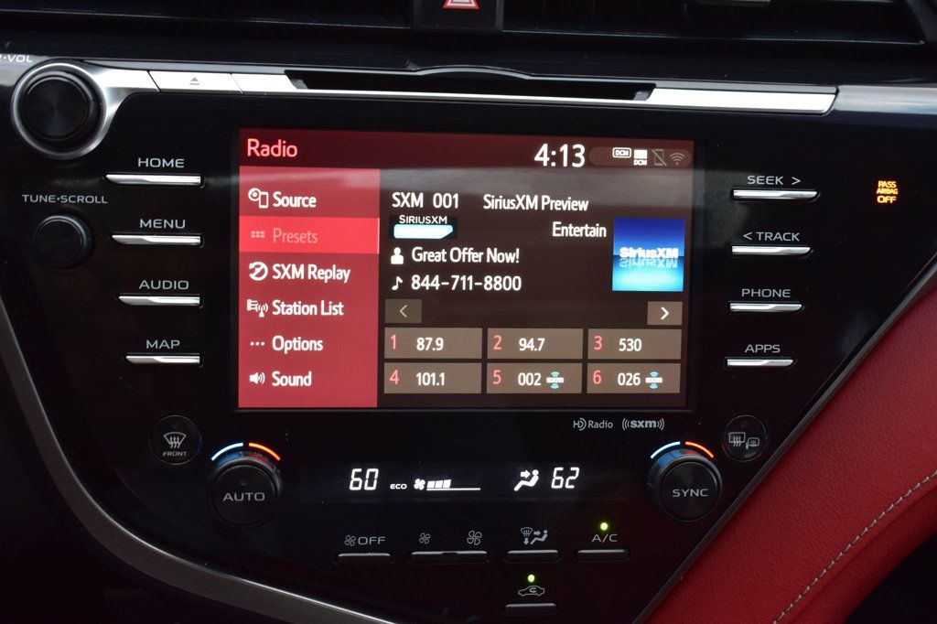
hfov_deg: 41.1
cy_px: 312
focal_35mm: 48
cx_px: 468
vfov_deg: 28.1
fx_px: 1249
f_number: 6.3
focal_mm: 32
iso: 720
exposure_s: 1/15
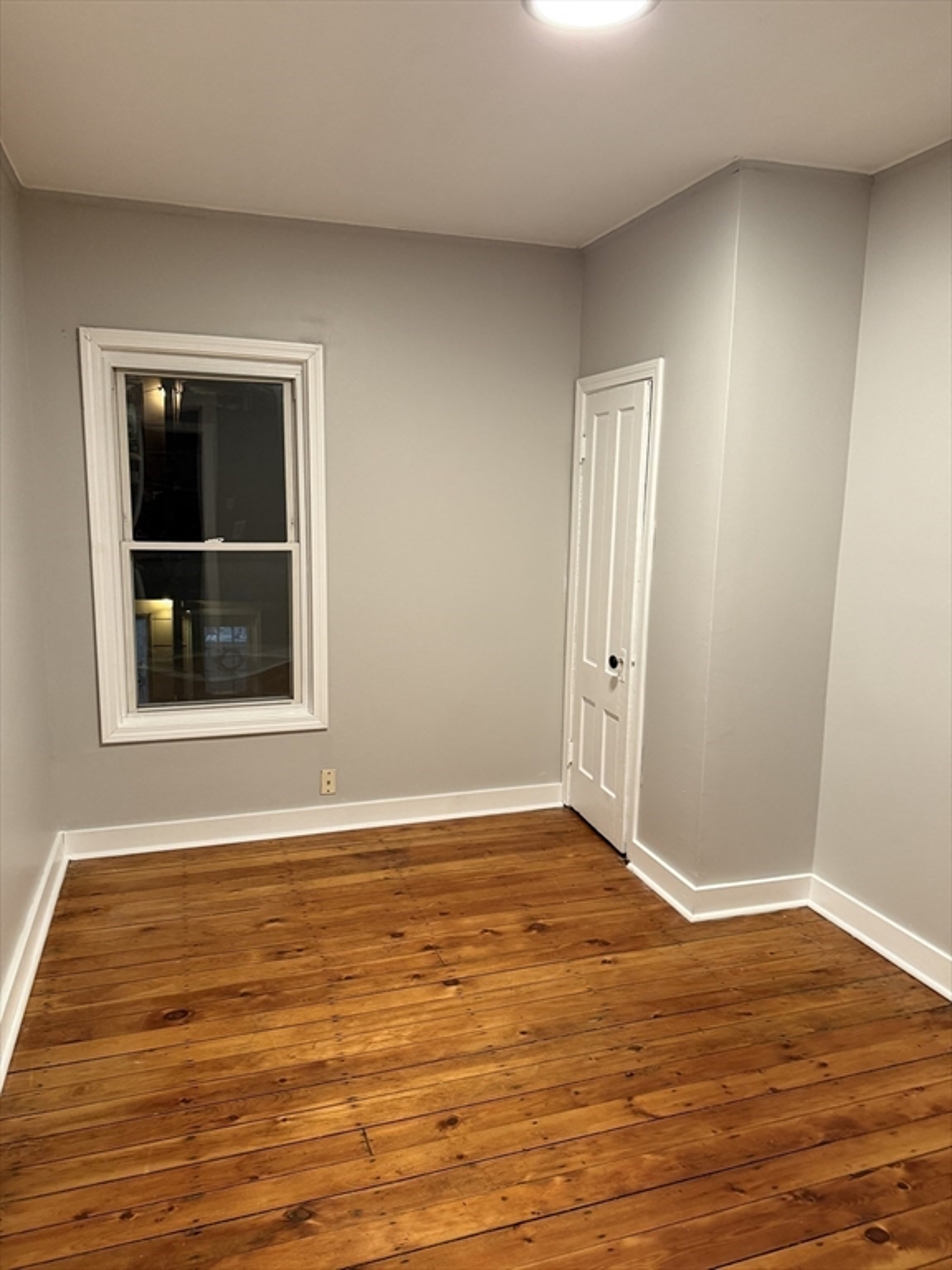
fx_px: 880
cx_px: 476
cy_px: 635
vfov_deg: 71.6
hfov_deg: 56.8
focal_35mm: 24
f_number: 1.78
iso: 320
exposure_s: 1/60
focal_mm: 6.76
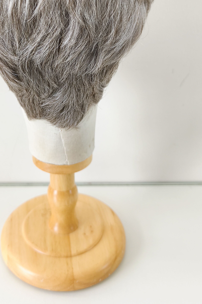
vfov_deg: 46.9
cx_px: 58
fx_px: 337
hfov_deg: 32.9
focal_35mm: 40
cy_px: 80
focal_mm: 6.14
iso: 50
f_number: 1.65
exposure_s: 1/30
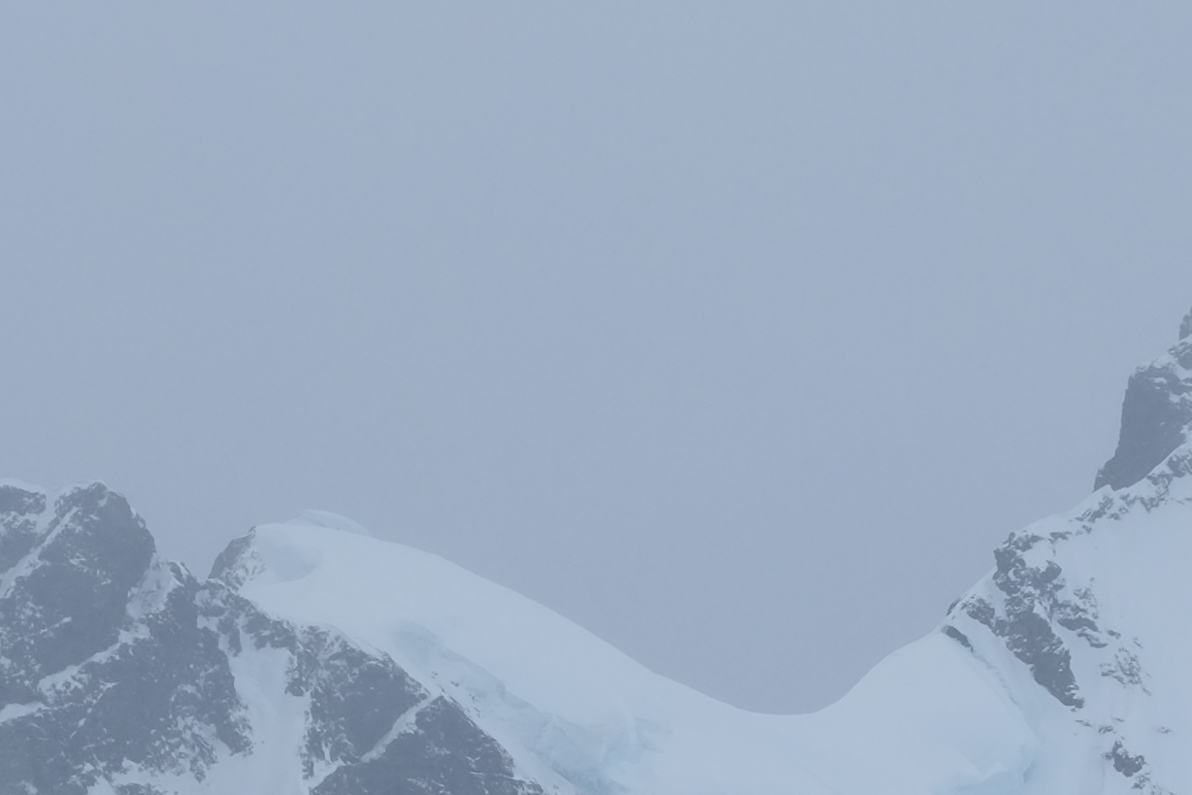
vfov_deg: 4.6
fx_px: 9901
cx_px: -110
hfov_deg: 6.9
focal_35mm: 299
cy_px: 1348
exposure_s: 1/400
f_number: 5.6
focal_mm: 50
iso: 200
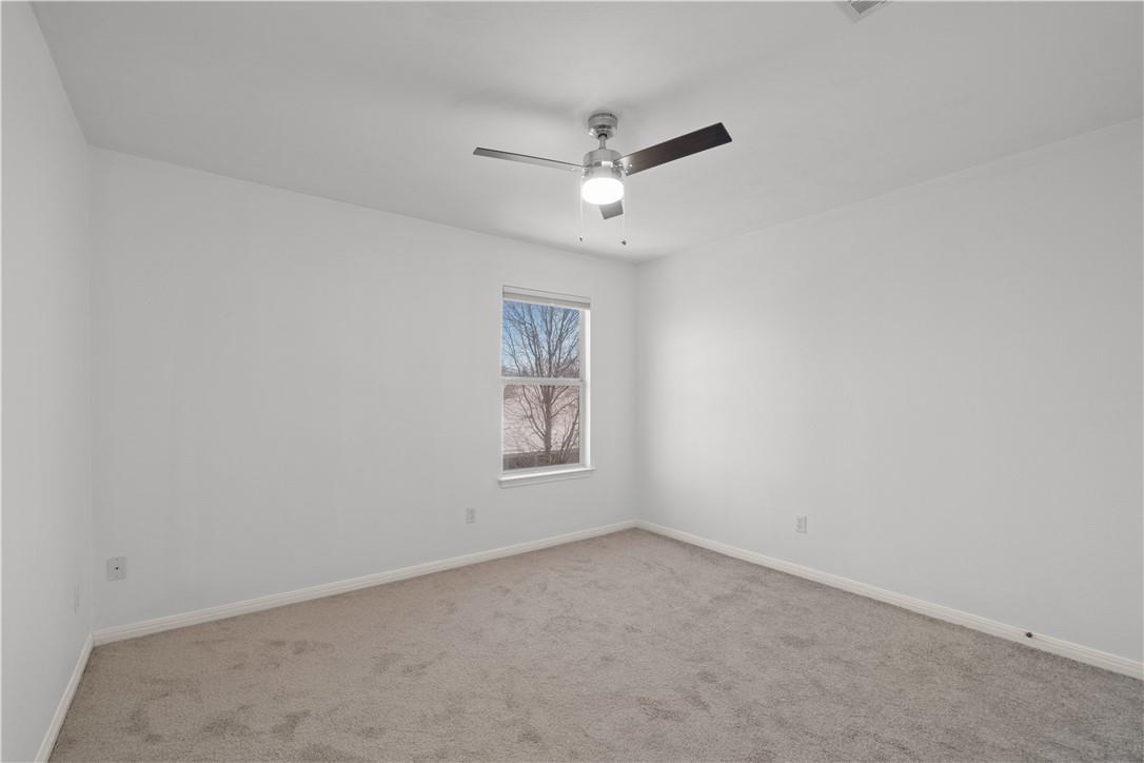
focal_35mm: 15
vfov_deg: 77.3
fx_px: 477
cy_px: 382
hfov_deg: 100.4
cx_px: 572
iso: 400
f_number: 9
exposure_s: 1
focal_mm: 10
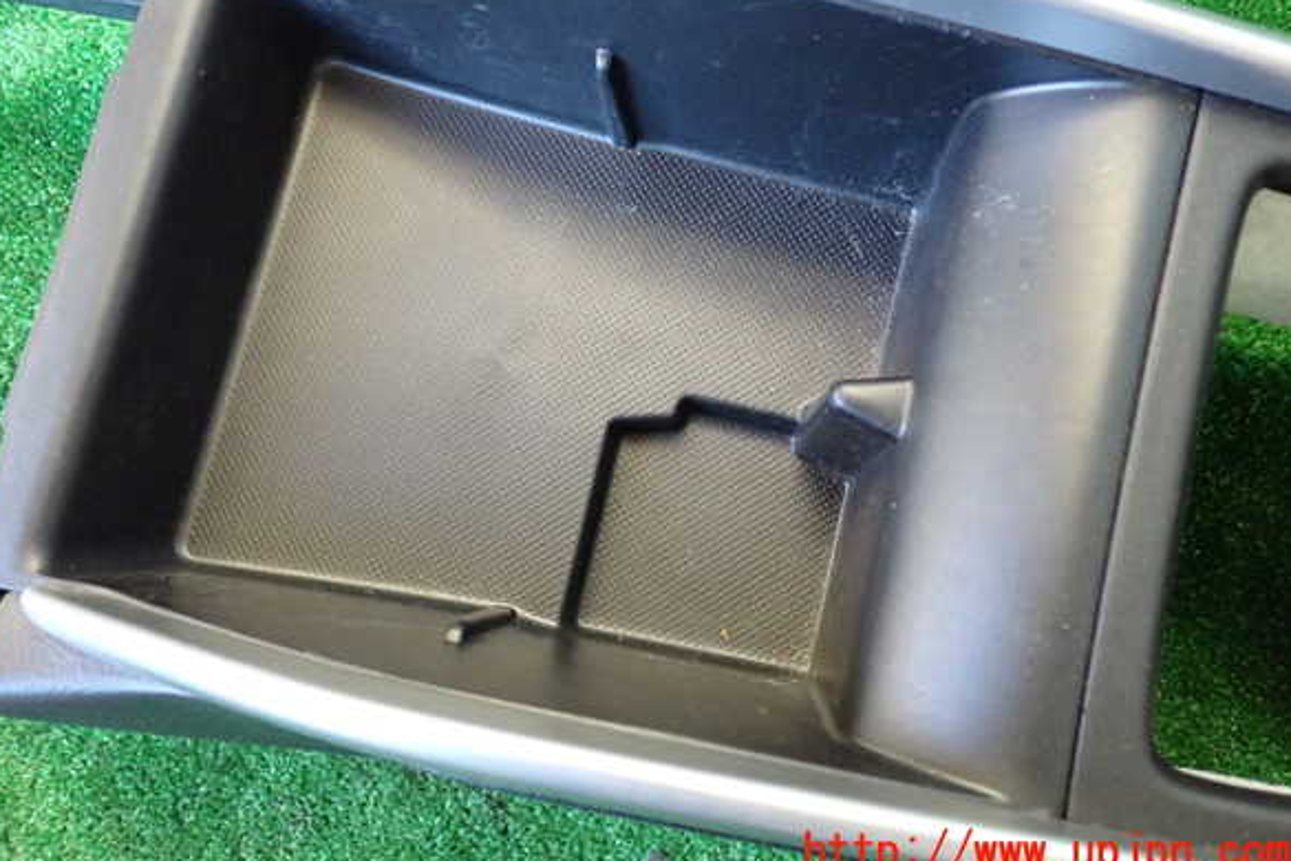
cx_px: 640
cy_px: 384
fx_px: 1147
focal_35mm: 32
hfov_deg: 58.7
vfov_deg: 41.1
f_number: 2.3
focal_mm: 5.4
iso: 1000
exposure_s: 1/100
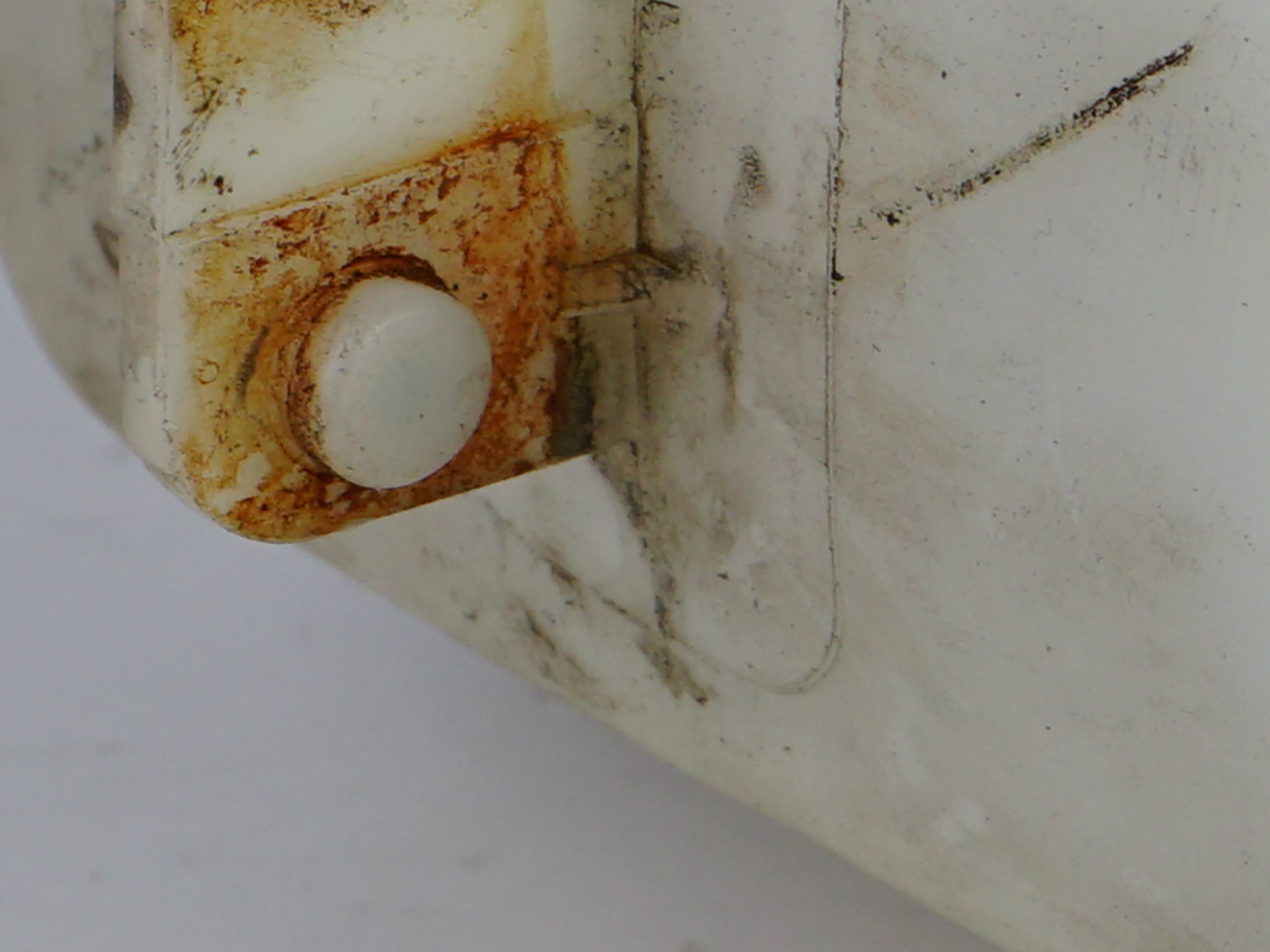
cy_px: -370
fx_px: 12472
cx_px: 2955
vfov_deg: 4.4
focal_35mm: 340
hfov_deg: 5.6
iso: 200
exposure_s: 1/160
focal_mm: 53
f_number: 8
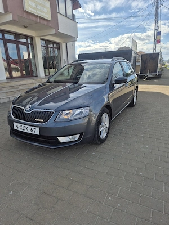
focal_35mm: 23
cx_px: 84
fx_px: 150
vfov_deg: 73.9
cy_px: 112
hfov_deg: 58.9
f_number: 1.8
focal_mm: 5.4
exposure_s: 1/1667
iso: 25
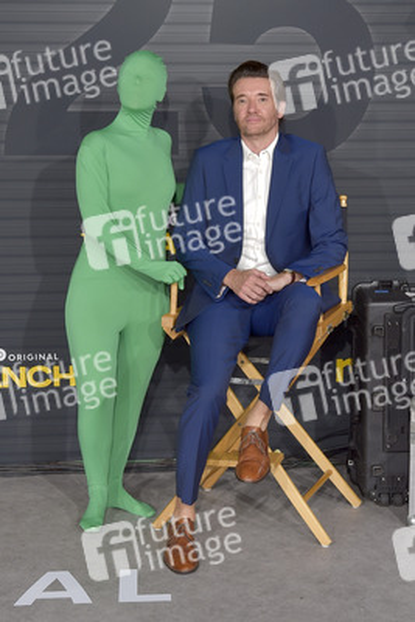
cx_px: 208
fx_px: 795
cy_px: 311
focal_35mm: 46
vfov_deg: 42.7
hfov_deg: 29.3
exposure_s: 1/250
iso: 320
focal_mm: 46
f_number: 6.3
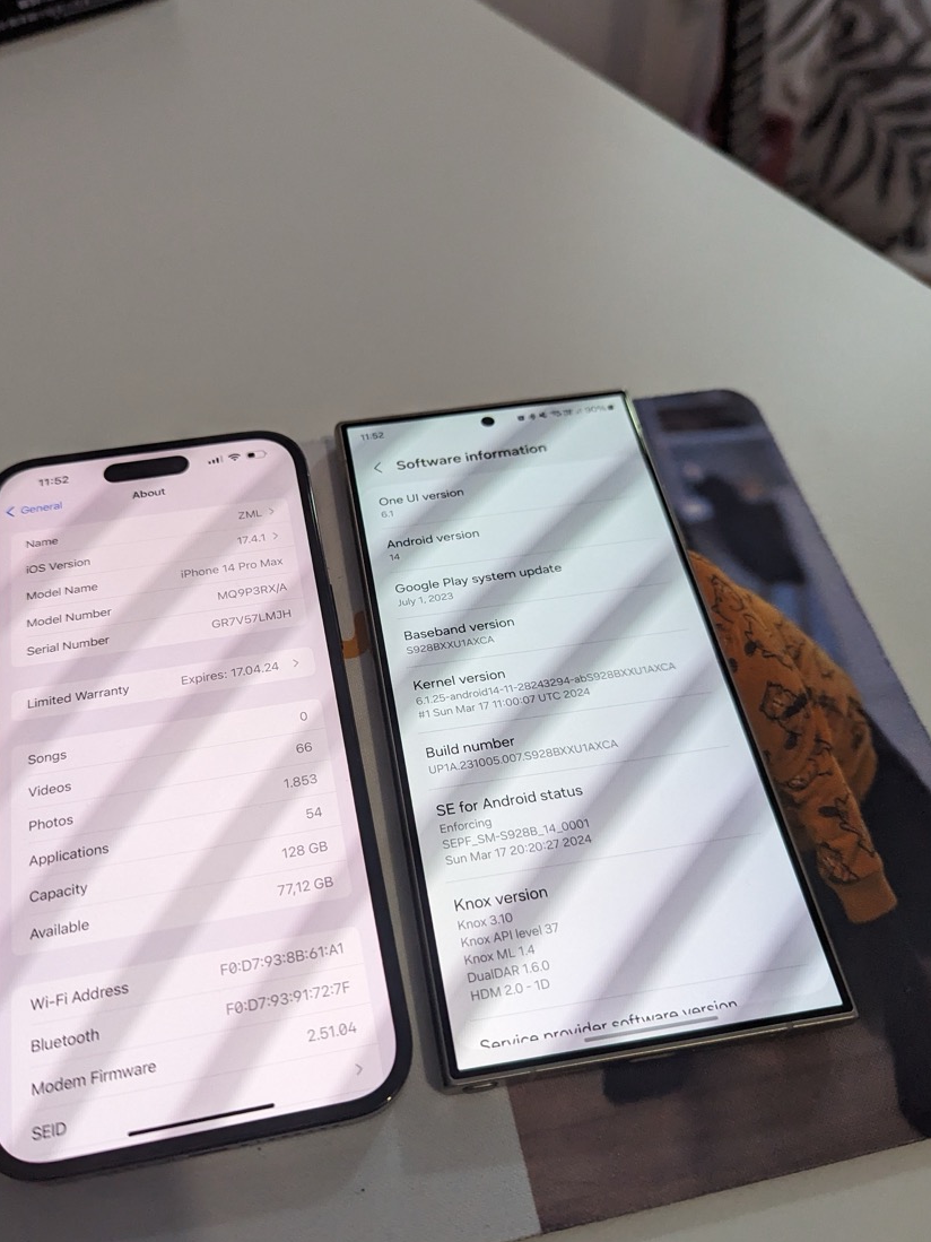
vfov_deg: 63.4
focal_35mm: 28
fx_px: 1004
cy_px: 631
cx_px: 411
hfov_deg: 49.6
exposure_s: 1/1332
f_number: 1.85
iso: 989
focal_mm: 6.81
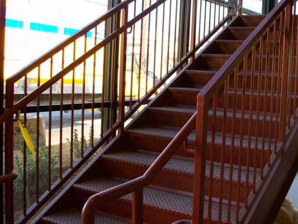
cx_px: 210
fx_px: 413
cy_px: 91
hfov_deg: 39.0
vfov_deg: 30.2
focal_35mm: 48
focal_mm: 5.7
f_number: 2.8
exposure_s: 1/100
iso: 120
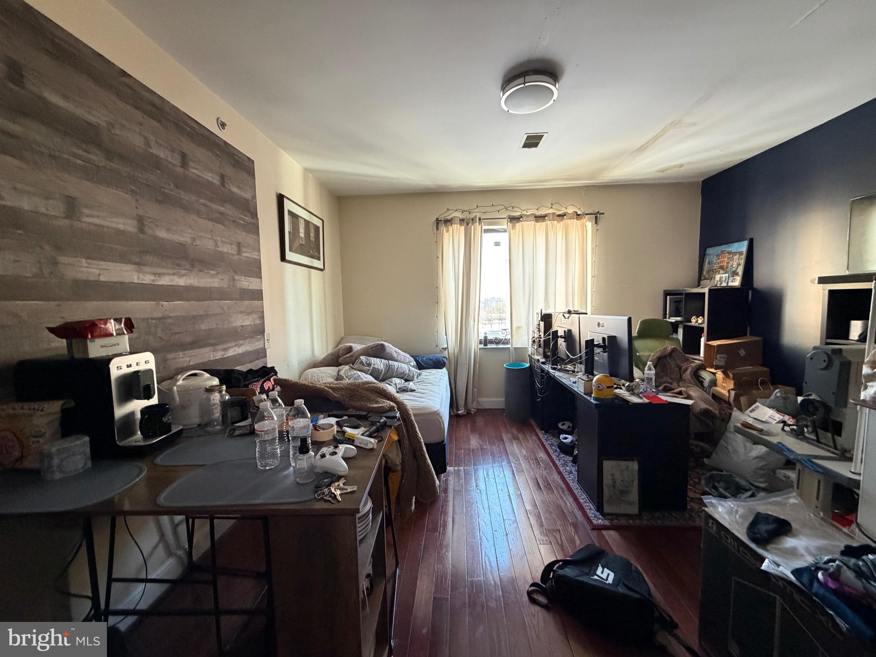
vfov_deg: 85.7
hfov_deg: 102.1
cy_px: 328
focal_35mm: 14
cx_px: 438
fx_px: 354
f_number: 2.2
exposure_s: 1/60
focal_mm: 2.22
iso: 500
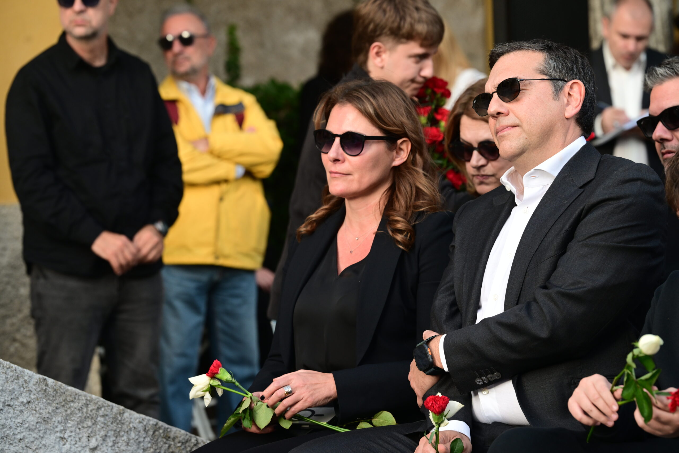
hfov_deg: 14.2
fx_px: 2735
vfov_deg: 9.5
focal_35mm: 145
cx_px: 340
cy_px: 226
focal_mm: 145
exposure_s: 1/640
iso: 800
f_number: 5.6
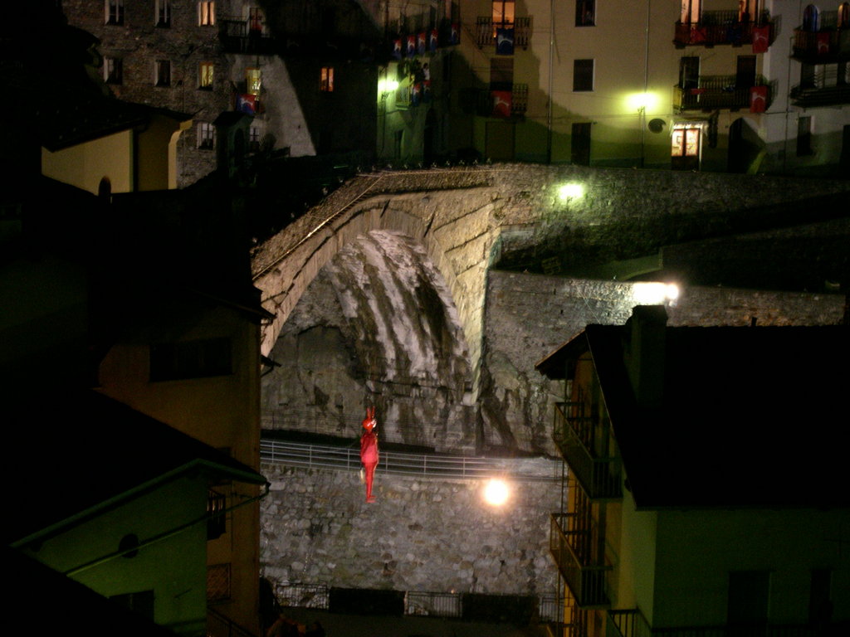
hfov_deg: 17.3
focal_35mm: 114
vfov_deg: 13.0
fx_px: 2799
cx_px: 425
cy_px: 318
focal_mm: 24
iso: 400
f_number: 4.9
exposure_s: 1/1.2
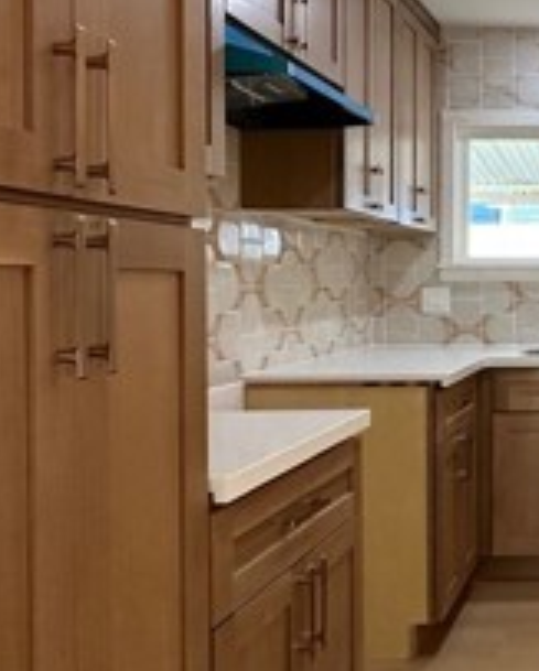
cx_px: 688
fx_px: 856
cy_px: 281
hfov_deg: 28.9
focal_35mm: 43
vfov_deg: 42.7
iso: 250
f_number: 2.2
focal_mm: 2.22
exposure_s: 1/120
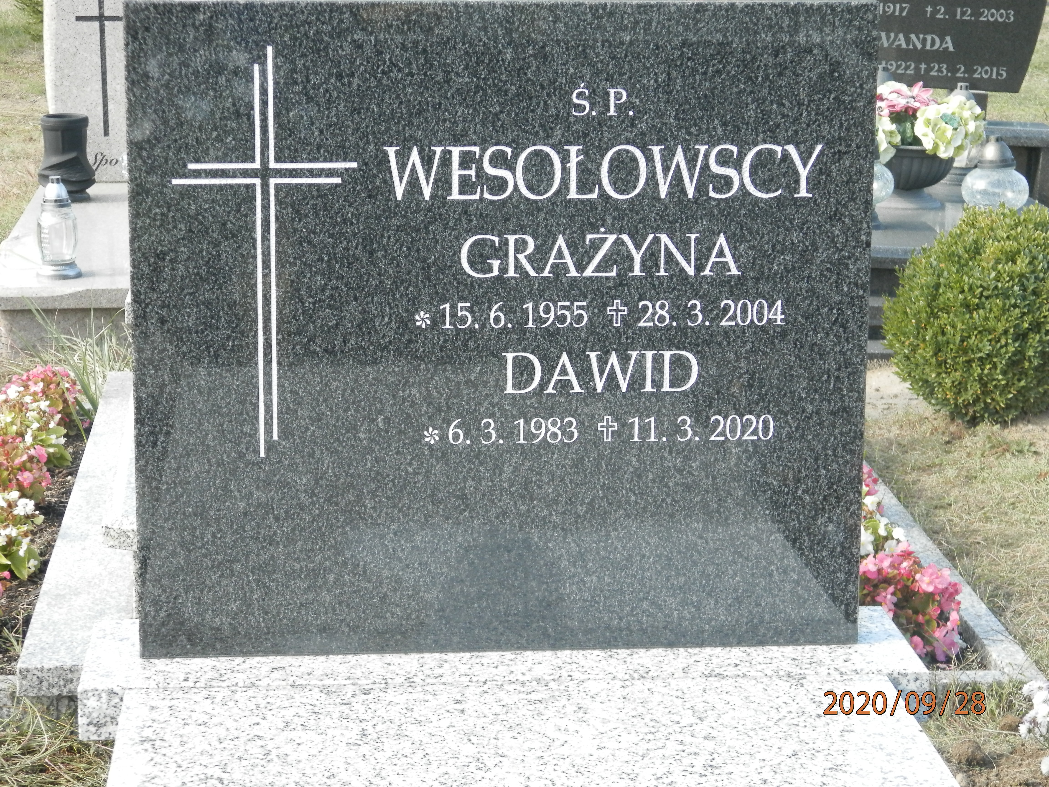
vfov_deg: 18.0
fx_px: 2485
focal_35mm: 82
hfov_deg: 23.8
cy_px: 394
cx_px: 524
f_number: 4.2
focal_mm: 14.6
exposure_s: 1/160
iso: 200
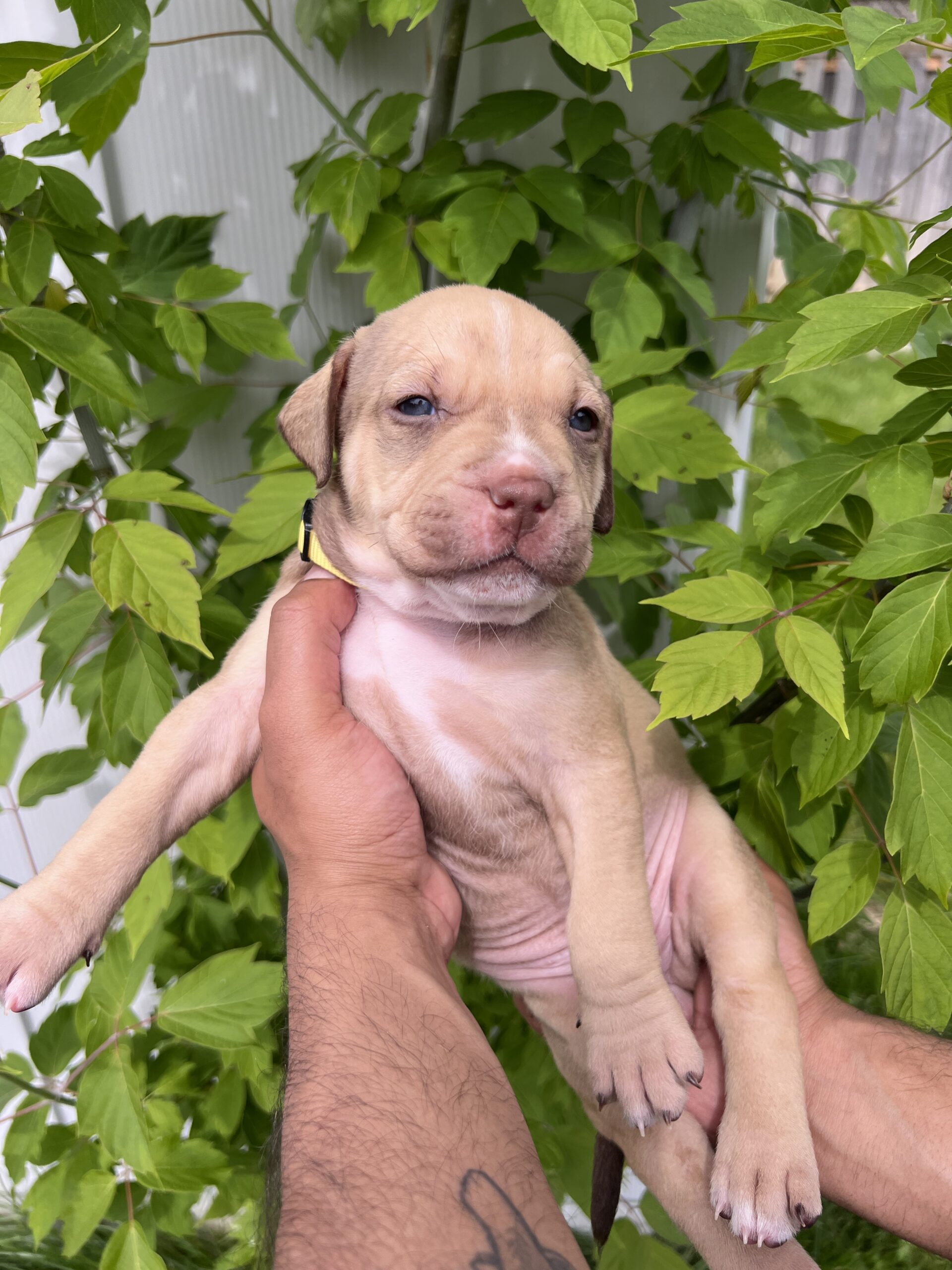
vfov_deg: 67.3
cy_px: 635
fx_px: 953
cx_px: 476
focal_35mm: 26
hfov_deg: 53.1
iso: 50
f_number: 1.5
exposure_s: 1/1751
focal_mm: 5.7
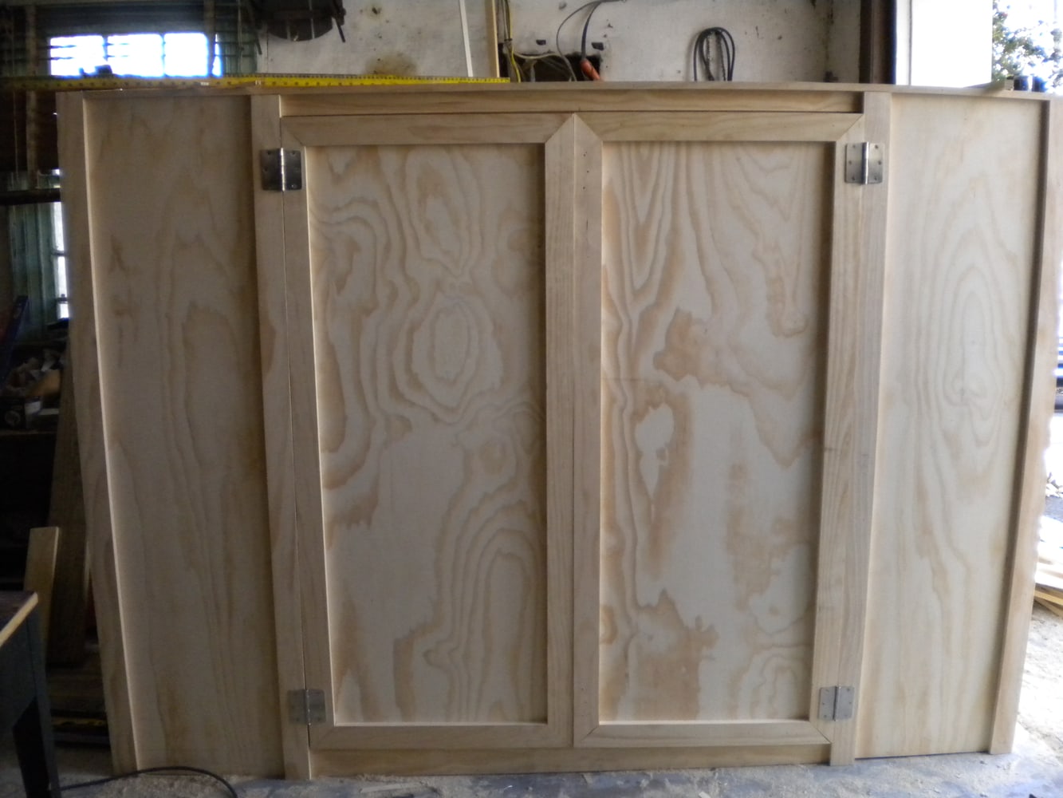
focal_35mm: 35
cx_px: 532
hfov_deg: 52.6
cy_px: 399
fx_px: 1075
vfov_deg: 40.7
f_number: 3.1
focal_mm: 6.3
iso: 496
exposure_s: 1/66.6
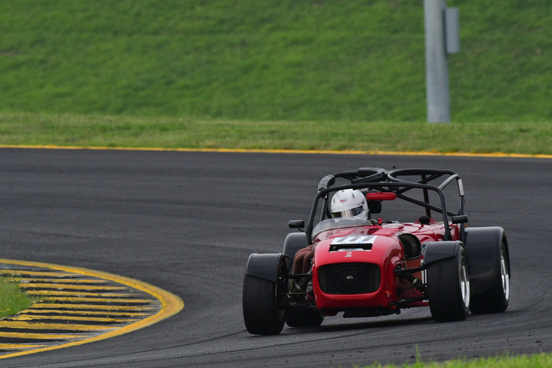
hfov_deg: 2.7
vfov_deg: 1.8
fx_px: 11504
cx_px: 276
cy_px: 184
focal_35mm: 750
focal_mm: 500
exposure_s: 1/640
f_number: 11
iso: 1250
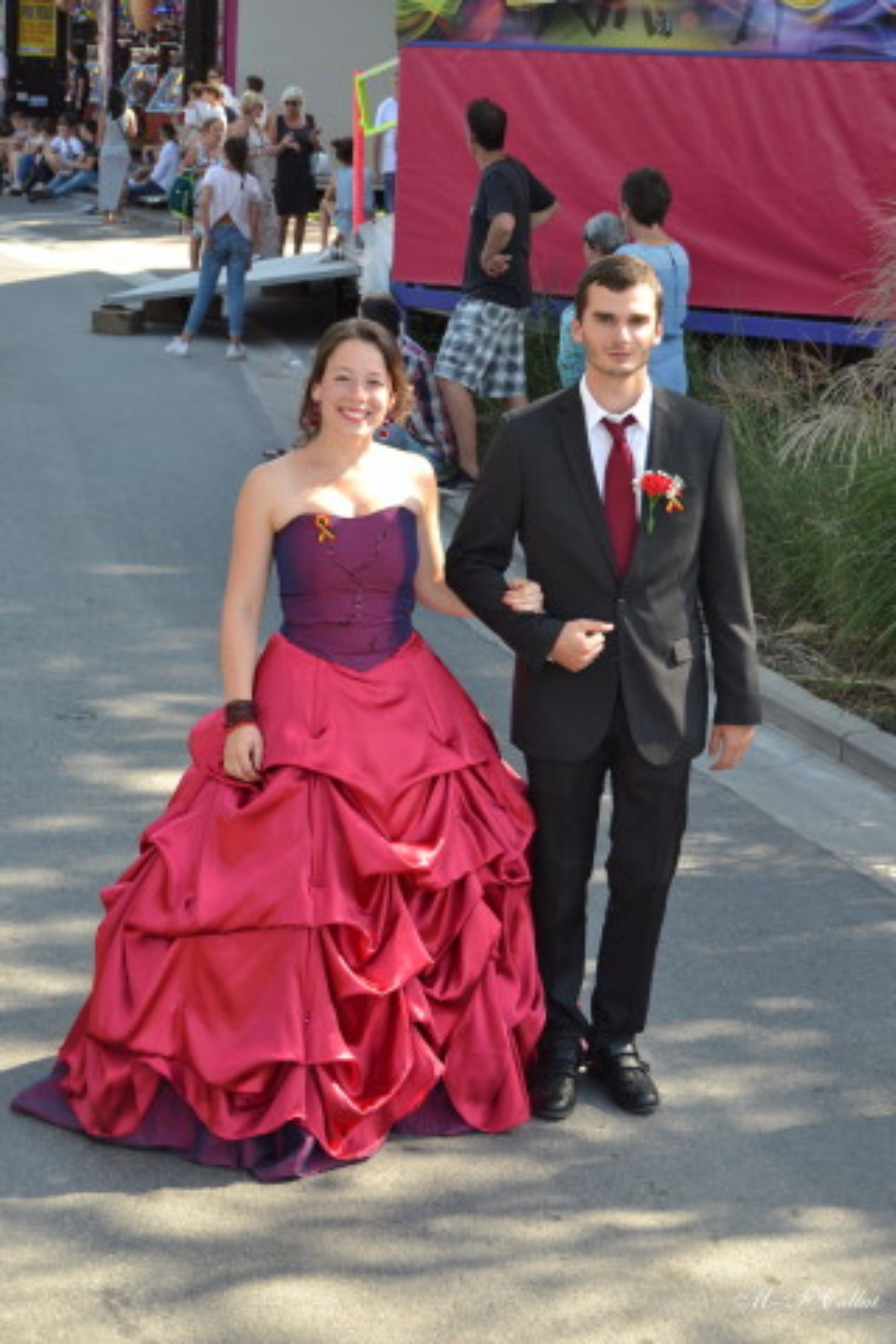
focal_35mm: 72
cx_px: 448
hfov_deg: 18.9
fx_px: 2688
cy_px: 672
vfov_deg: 28.1
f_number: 5.6
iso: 160
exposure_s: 1/125
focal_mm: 48
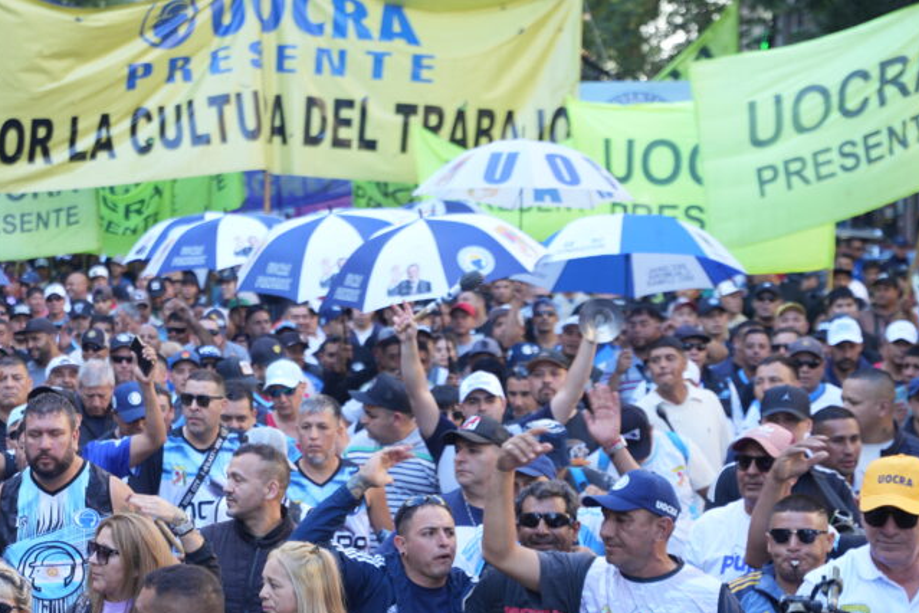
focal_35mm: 109
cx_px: 96
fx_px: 2780
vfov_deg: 12.5
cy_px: 435
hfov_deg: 18.5
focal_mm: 59.5
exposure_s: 1/125
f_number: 2.8
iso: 125
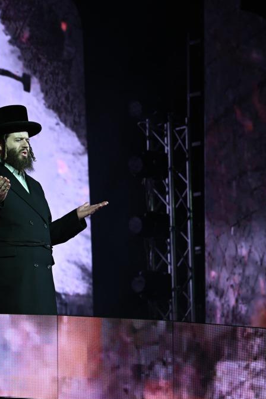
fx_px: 1773
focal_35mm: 160
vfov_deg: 12.8
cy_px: 202
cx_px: 14
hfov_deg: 8.5
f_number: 2.8
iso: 160
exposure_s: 1/40
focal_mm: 70
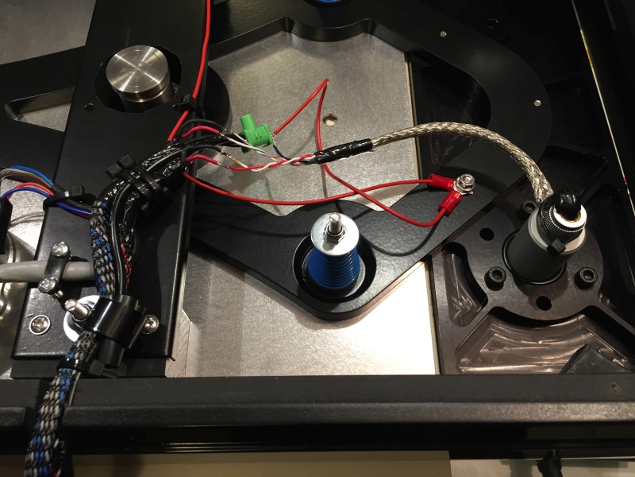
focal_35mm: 29
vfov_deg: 48.2
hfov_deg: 61.7
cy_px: 238
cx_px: 318
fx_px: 532
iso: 100
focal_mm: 4.15
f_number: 2.2
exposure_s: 1/33
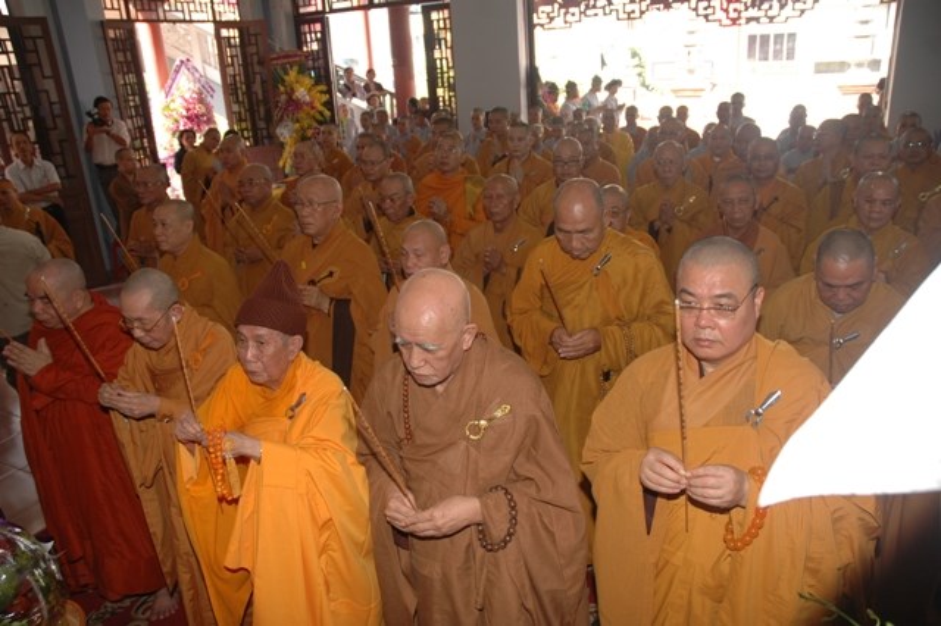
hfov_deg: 67.4
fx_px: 705
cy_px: 313
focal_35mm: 27
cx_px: 470
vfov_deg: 47.9
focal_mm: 18
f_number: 4
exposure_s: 1/60
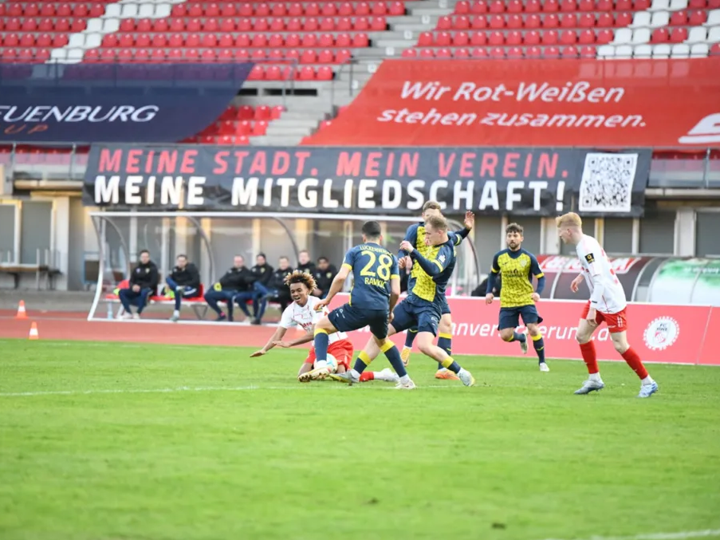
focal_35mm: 218
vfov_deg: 6.8
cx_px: 332
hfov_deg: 9.1
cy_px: 270
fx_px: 4534
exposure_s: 1/6400
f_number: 2.8
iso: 12800
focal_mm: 200
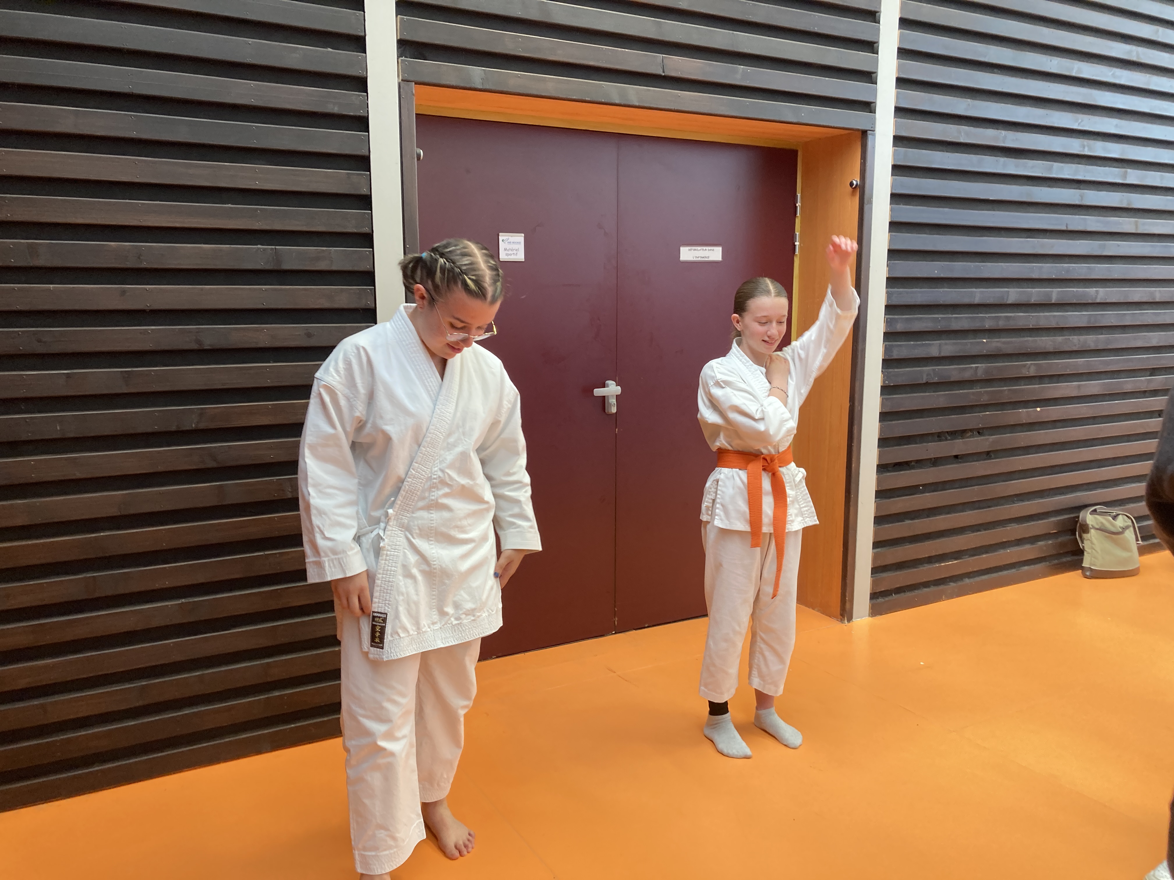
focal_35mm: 28
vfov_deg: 49.7
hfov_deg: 63.4
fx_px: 950
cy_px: 440
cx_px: 587
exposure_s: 1/50
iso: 64
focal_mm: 3.99
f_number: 1.8
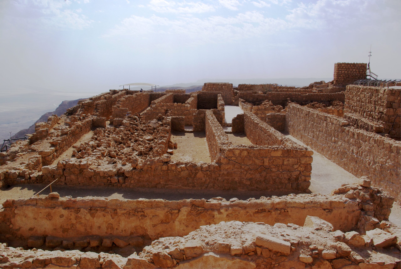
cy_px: 134
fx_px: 301
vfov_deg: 48.1
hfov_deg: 67.3
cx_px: 200
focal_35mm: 27
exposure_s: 1/125
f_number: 19
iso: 100
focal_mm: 18
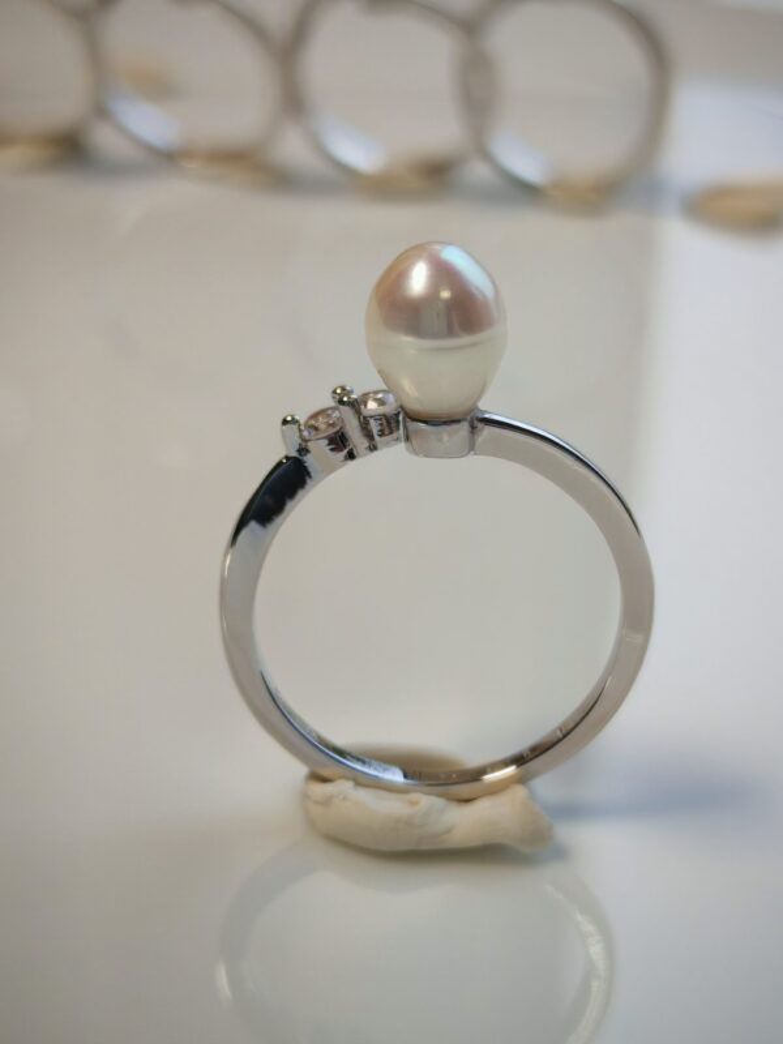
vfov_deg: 28.6
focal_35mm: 68
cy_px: 522
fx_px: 2051
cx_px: 392
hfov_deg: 21.6
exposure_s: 1/100
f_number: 1.95
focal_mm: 5.52
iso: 80
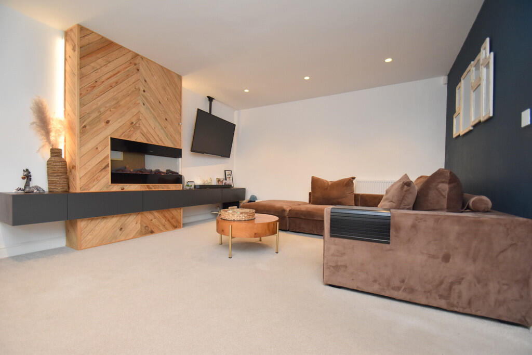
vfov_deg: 77.3
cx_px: 266
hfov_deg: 100.4
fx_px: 222
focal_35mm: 15
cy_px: 178
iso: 1000
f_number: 4
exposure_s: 1/125
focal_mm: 10
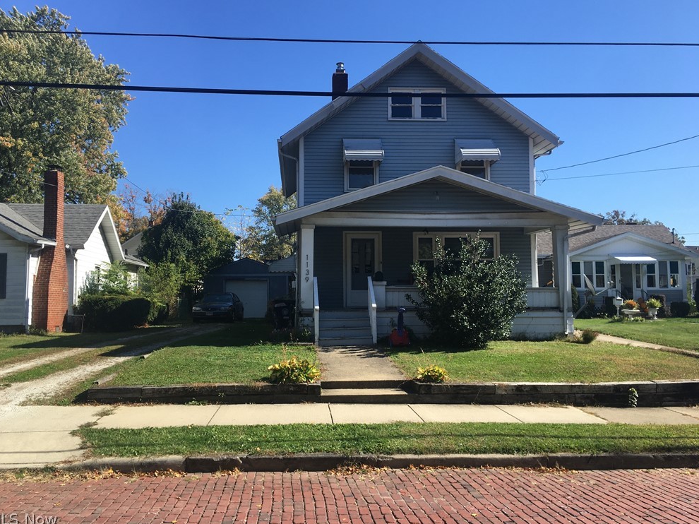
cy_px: 260
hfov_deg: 60.0
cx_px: 345
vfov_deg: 46.8
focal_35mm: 30
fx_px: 606
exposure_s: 1/986
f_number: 2.2
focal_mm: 4.15
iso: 25
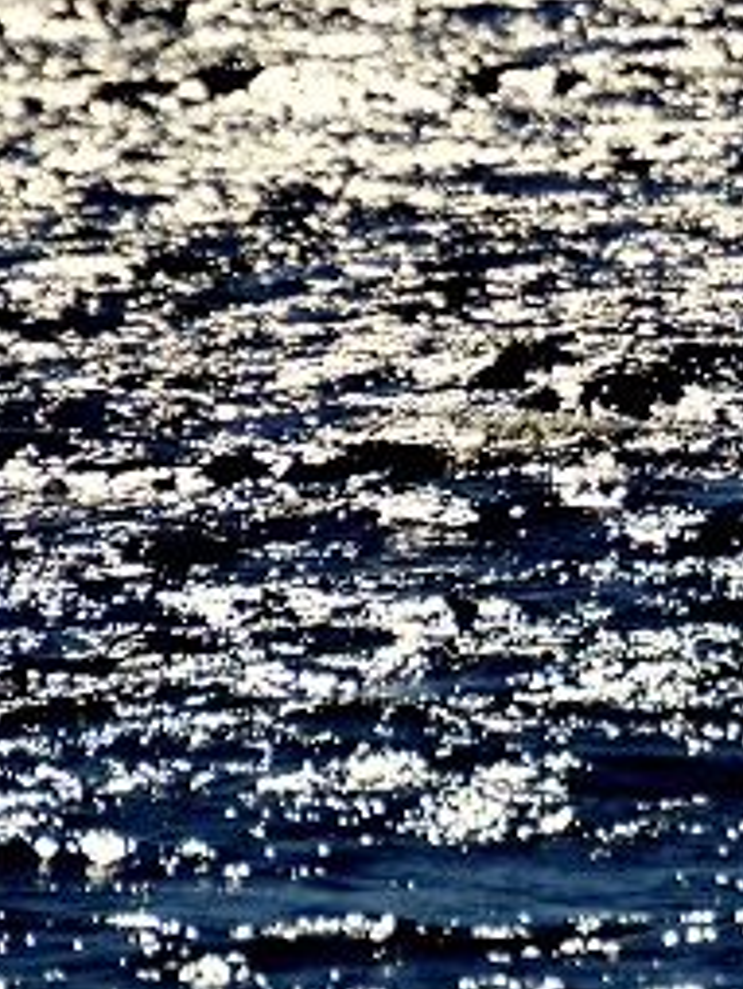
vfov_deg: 1.2
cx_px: 1360
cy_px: -14
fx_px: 48485
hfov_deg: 0.9
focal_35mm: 1697
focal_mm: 300
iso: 640
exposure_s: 1/6400
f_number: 5.6
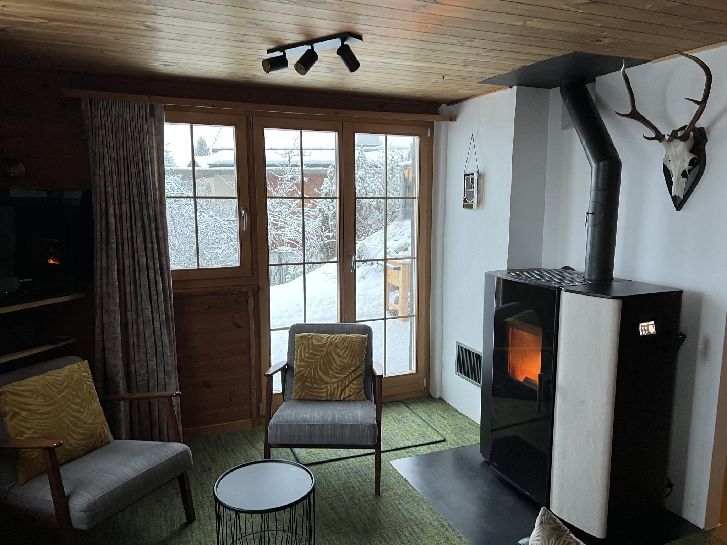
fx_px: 546
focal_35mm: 26
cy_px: 272
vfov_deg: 53.1
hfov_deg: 67.3
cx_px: 364
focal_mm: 5.7
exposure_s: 1/50
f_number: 1.5
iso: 160
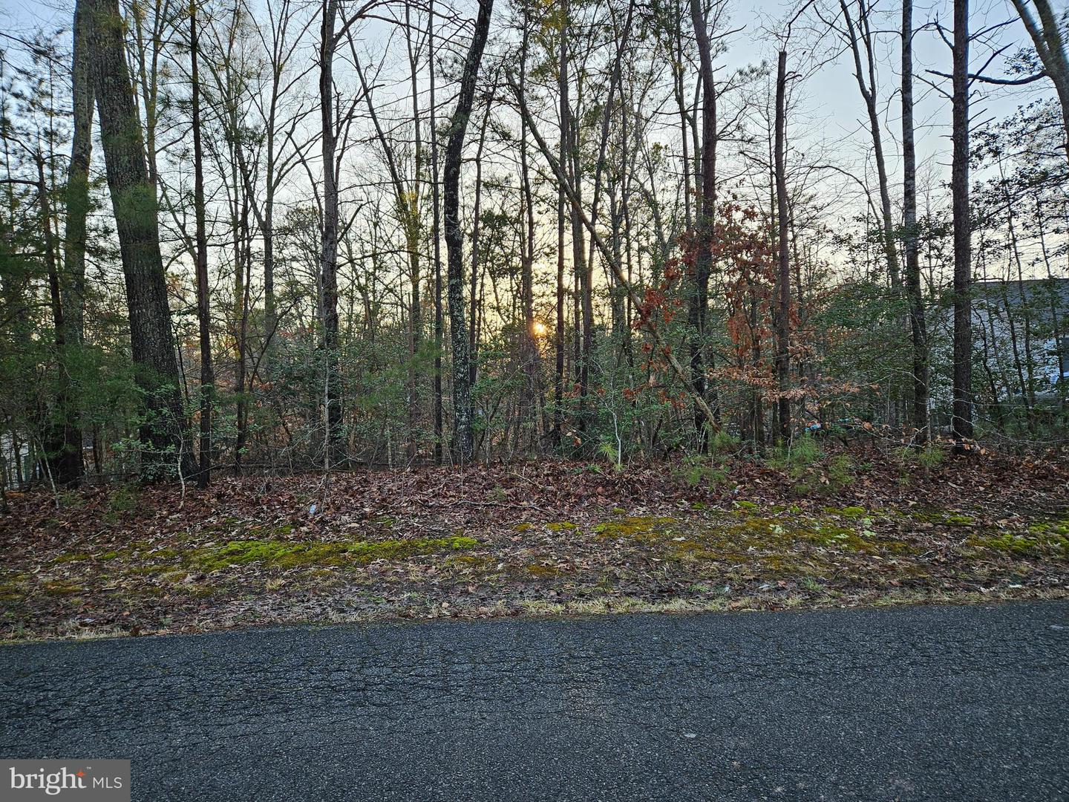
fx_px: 710
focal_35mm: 23
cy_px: 401
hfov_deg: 73.9
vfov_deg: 58.9
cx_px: 534
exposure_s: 1/167
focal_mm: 5.4
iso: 25
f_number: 1.8
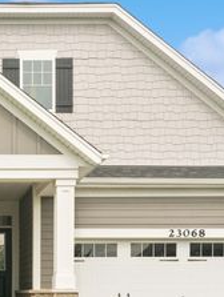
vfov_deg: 27.2
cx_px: 28
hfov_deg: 20.4
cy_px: 195
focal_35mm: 71
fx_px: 611
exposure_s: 1/200
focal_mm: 22
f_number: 8
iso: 200
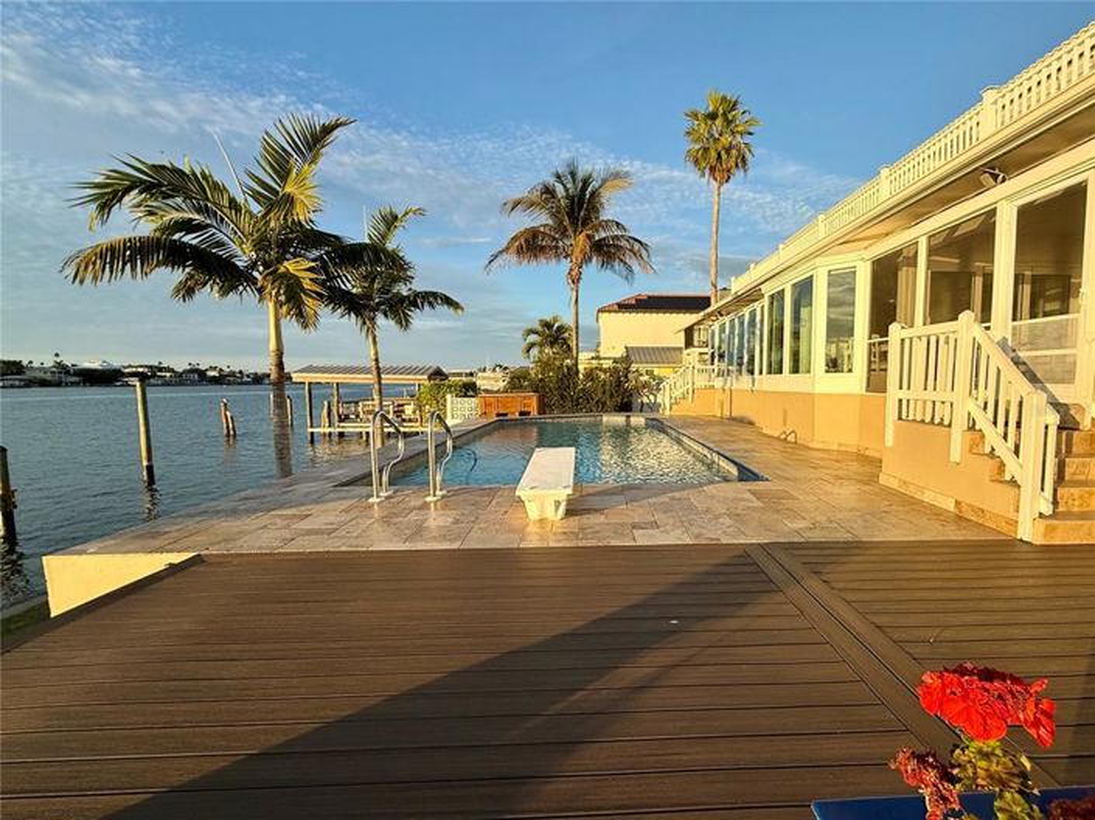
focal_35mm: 14
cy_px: 410
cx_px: 548
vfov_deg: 85.6
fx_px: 443
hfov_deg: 102.1
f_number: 2.2
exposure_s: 1/1167
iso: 50
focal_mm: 2.22
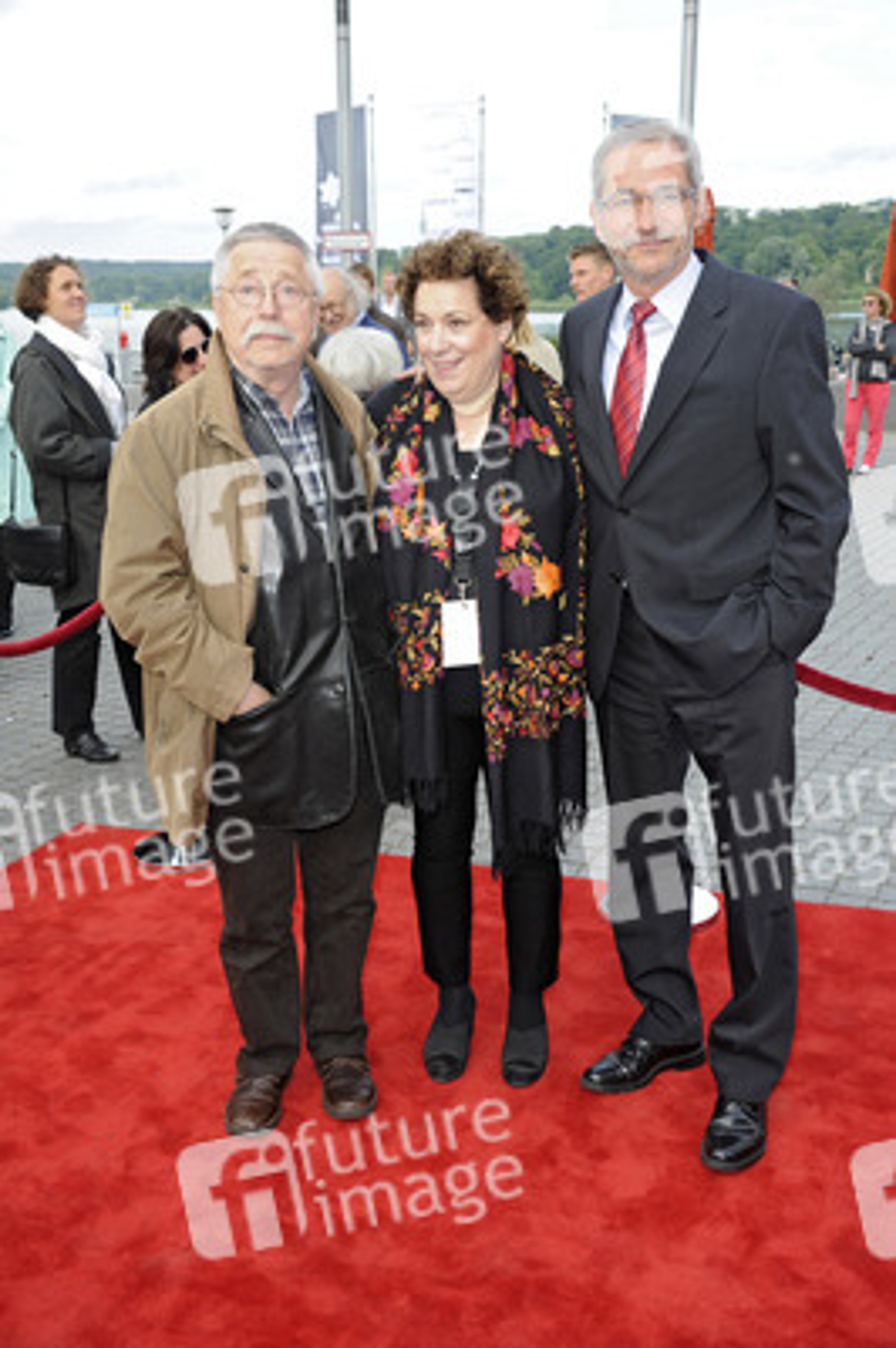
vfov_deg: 50.7
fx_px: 1421
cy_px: 674
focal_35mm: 38
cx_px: 448
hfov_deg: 35.0
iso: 400
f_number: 6.3
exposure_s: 1/160
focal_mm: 38
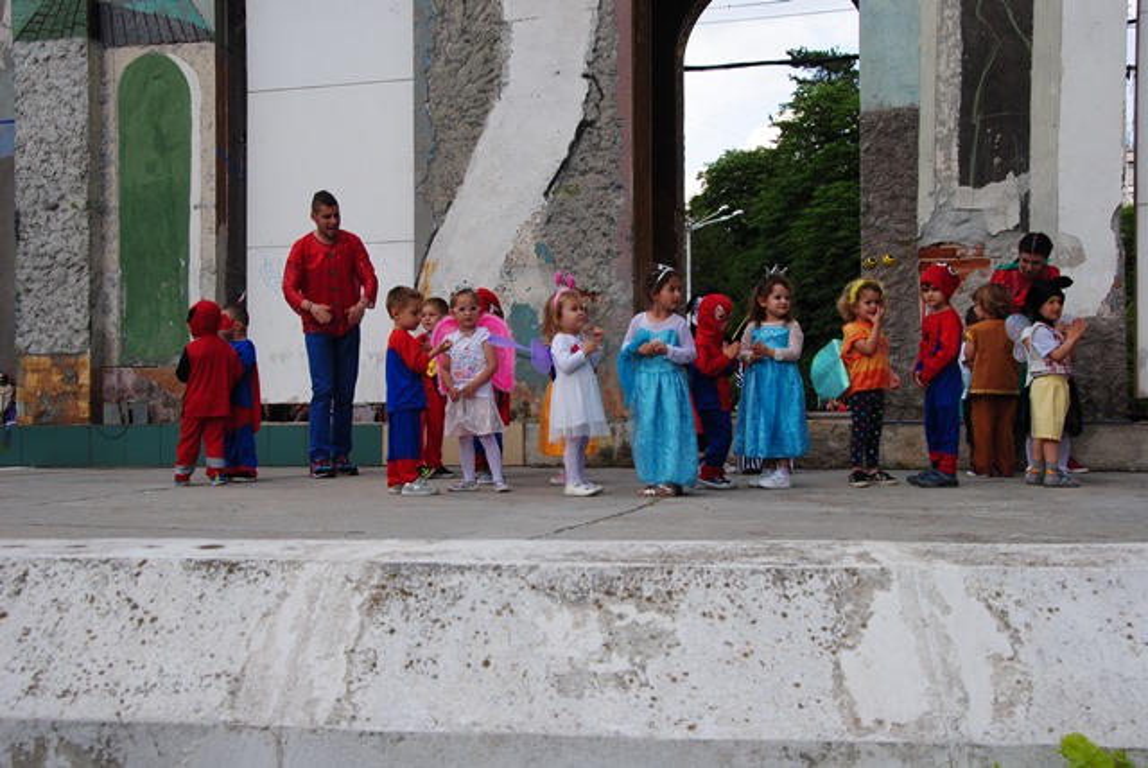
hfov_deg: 49.5
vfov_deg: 34.3
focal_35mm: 39
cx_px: 574
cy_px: 384
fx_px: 1245
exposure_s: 1/160
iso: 200
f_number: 9
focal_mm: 26
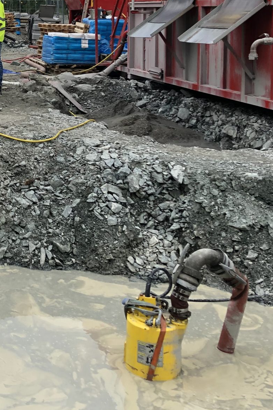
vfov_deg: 30.6
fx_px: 728
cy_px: 80
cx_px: -57
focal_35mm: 64
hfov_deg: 19.9
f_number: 1.8
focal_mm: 3.99
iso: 20
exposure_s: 1/564
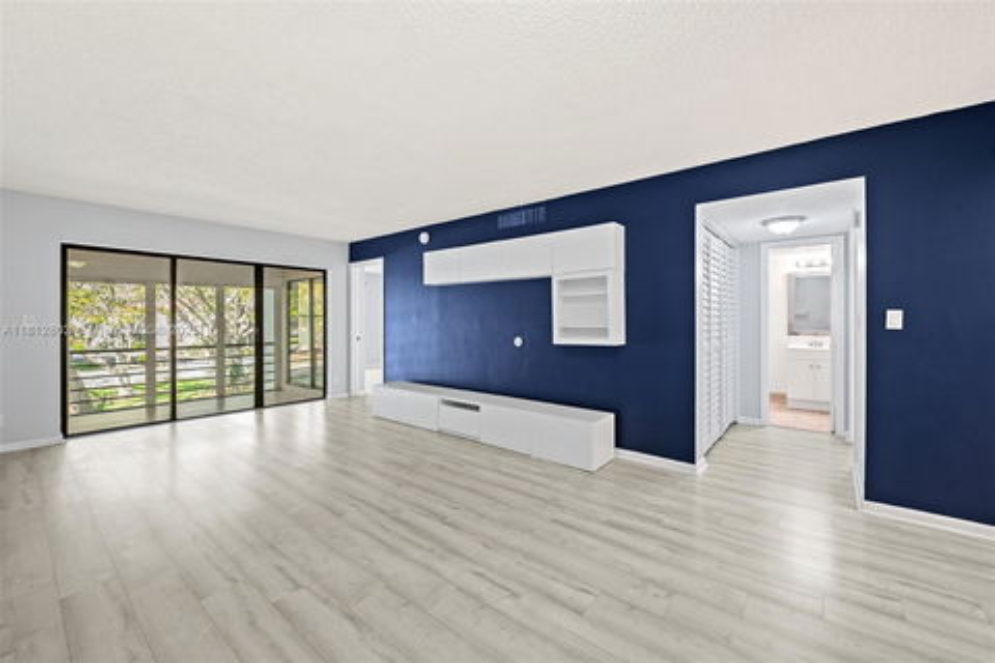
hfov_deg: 104.3
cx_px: 498
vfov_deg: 81.2
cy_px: 332
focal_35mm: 14
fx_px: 387
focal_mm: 14
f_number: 8
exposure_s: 1/13
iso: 1000
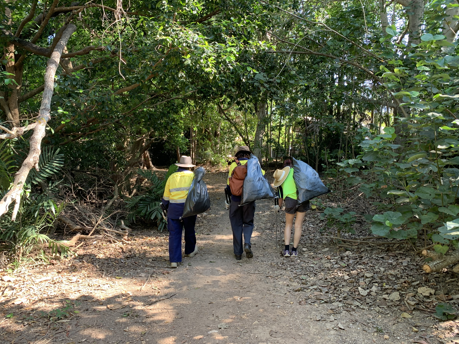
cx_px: 229
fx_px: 358
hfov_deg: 65.3
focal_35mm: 27
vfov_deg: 51.4
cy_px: 172
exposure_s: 1/121
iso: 50
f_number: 1.8
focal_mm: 4.25
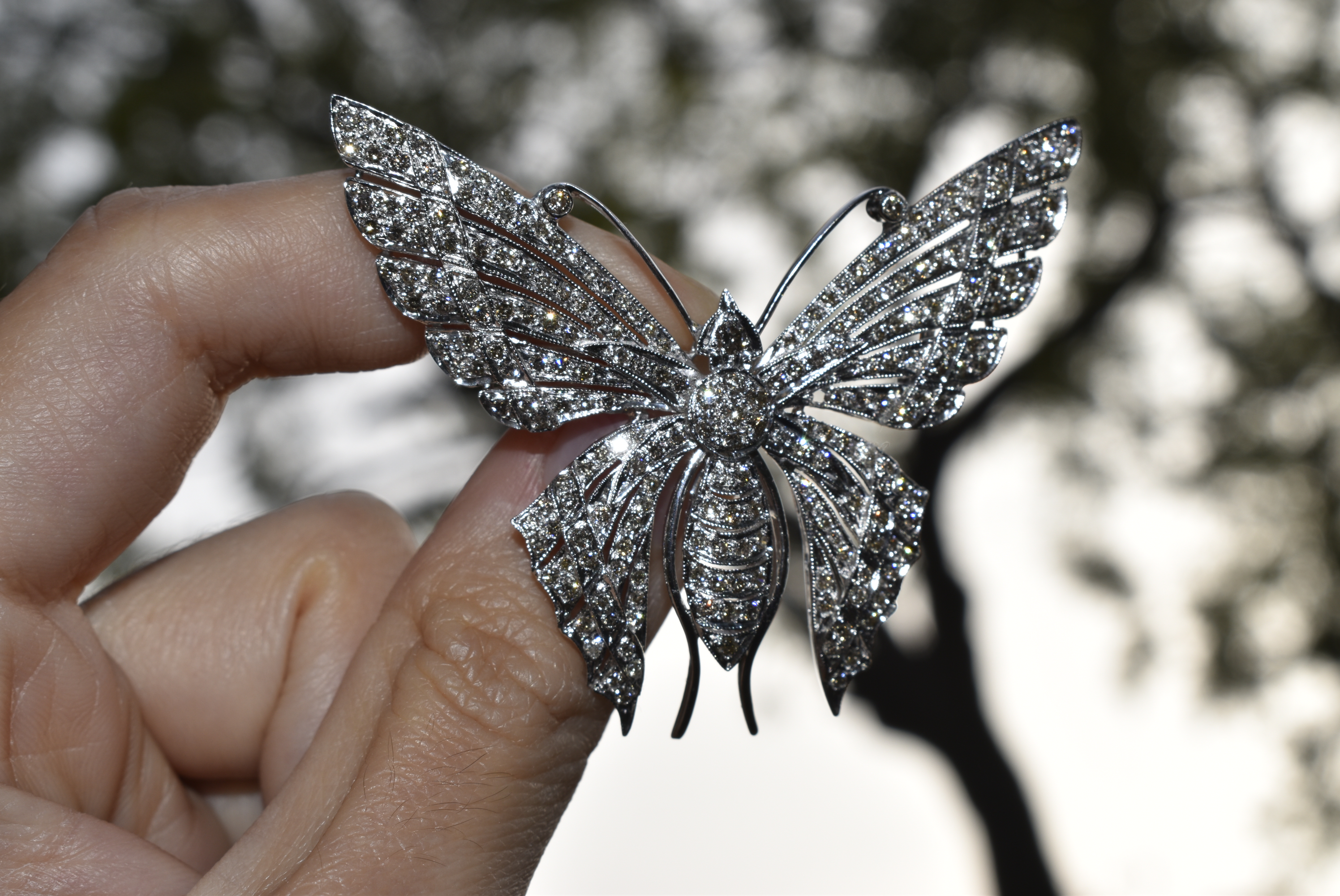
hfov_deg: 29.8
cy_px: 448
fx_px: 2514
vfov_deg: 20.2
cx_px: 670
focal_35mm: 68
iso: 100
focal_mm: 45
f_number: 14
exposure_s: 1/200
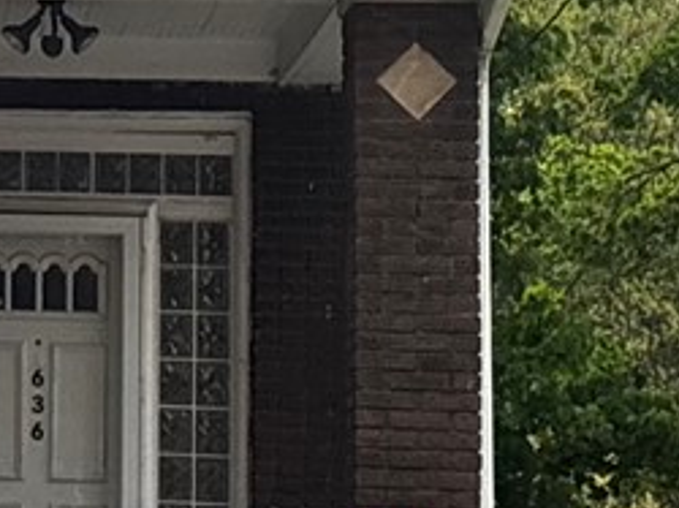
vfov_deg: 6.9
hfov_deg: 9.1
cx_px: -261
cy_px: -22
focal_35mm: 213
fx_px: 4174
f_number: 1.6
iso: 100
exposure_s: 1/60
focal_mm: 5.96
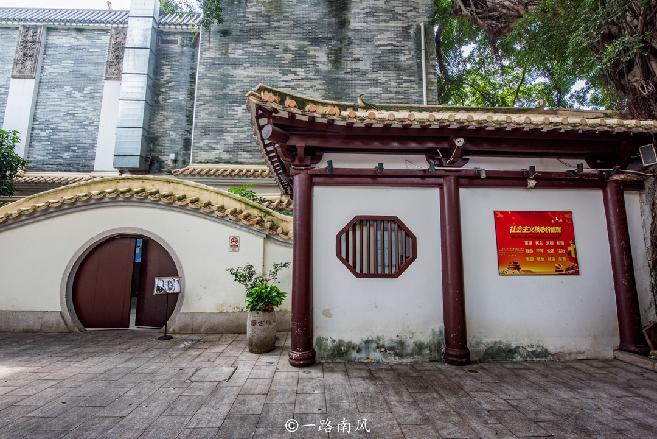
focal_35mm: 16
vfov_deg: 73.8
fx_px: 292
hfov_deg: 96.7
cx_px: 328
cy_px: 220
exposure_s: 1/100
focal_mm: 16
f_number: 8
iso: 400
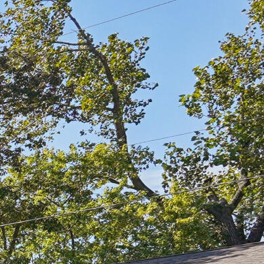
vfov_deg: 15.5
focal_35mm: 105
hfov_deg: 8.9
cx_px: -722
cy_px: 376
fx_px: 906
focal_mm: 16
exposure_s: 1/200
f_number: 8
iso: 100
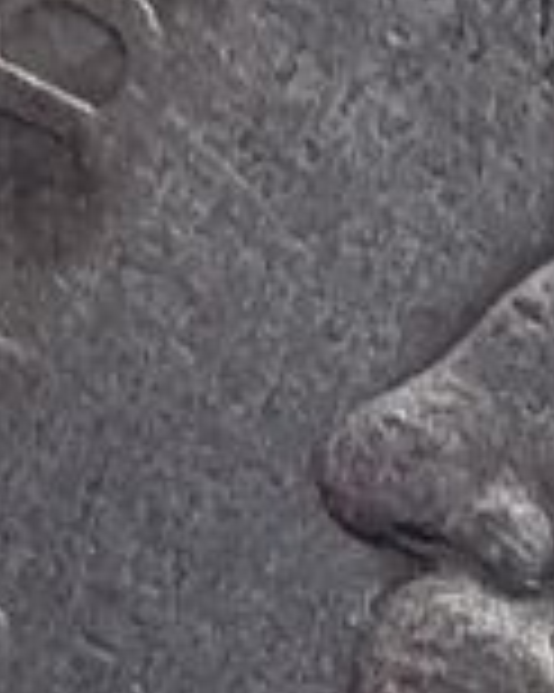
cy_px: 729
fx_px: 3385
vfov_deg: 11.6
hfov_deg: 9.0
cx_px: 932
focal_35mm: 165
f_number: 2.4
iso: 250
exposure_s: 1/31
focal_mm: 4.3
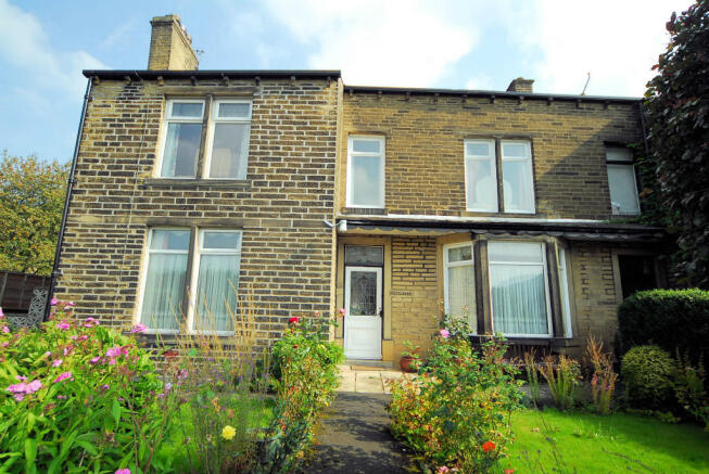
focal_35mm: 18
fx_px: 355
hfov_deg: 89.9
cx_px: 354
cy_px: 237
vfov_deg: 67.5
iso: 100
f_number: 4.5
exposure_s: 1/250
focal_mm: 12
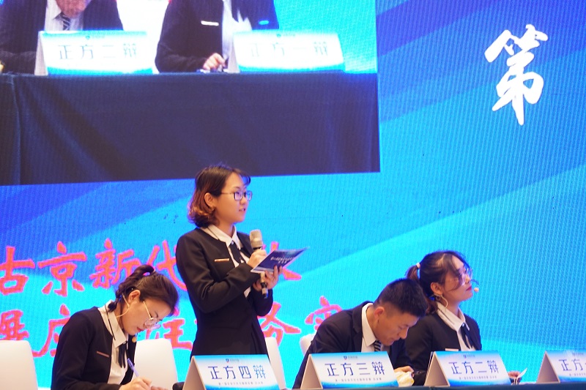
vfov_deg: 5.7
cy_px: 195
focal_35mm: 240
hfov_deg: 8.6
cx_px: 293
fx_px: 3906
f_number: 6.3
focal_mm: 240
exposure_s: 1/13
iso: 800
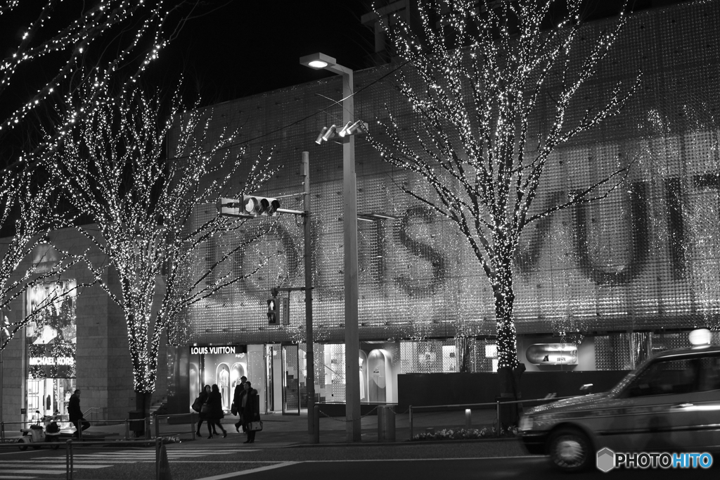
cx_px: 360
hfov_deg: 43.6
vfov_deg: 29.8
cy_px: 240
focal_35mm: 45
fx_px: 900
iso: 640
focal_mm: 30
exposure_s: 1/50
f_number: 2
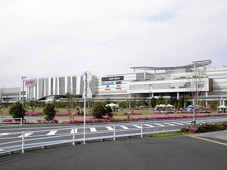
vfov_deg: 32.2
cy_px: 85
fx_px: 295
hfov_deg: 42.1
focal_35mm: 45
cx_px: 114
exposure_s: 1/400
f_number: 4.3
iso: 64
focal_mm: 8.2
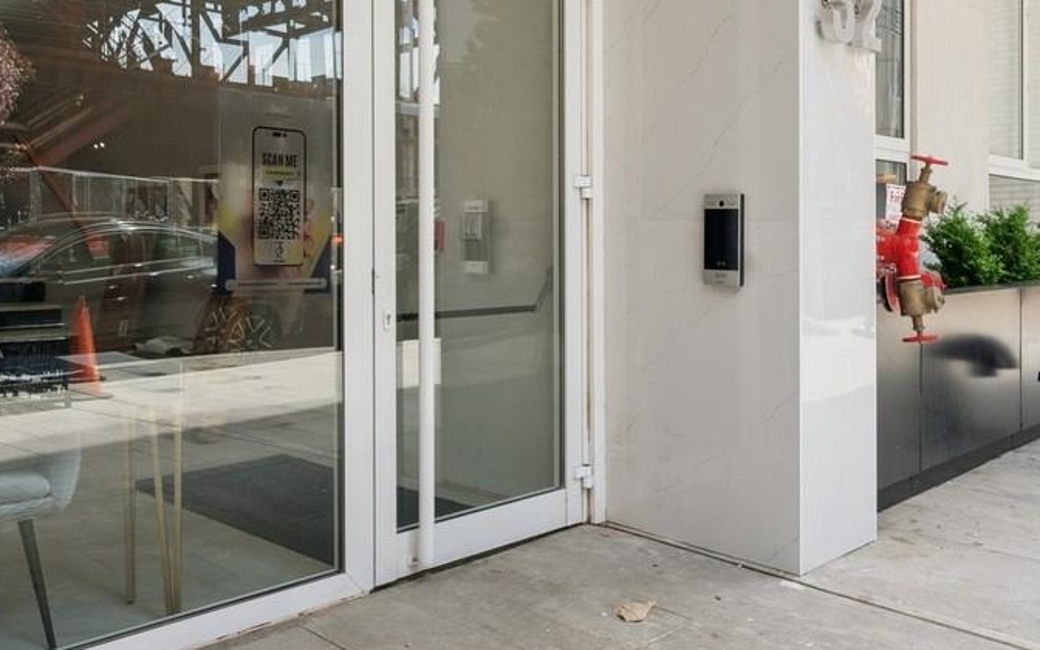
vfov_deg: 37.1
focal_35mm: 34
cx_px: 302
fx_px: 964
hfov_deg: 54.8
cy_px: 256
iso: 200
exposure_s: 1/125
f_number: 9
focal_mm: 14
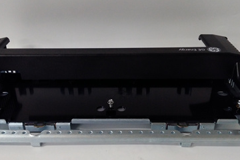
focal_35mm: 39
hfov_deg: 49.5
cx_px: 112
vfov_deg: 34.2
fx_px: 260
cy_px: 76
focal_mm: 3.79
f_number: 2
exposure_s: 1/33
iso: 384
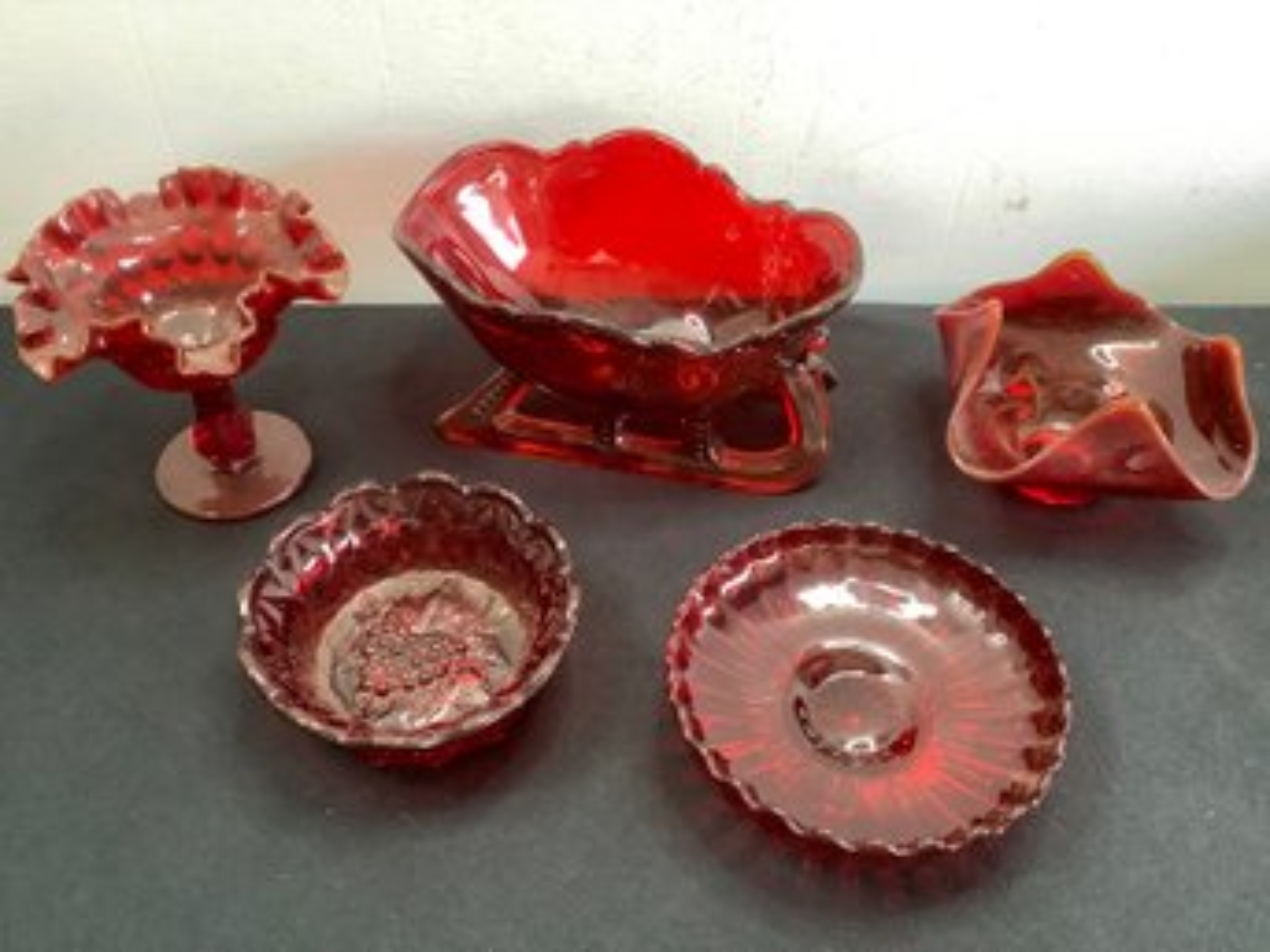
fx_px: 1137
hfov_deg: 58.4
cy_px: 476
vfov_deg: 45.4
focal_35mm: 31
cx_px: 635
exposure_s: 1/50
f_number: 2.4
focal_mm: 3.3
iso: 250
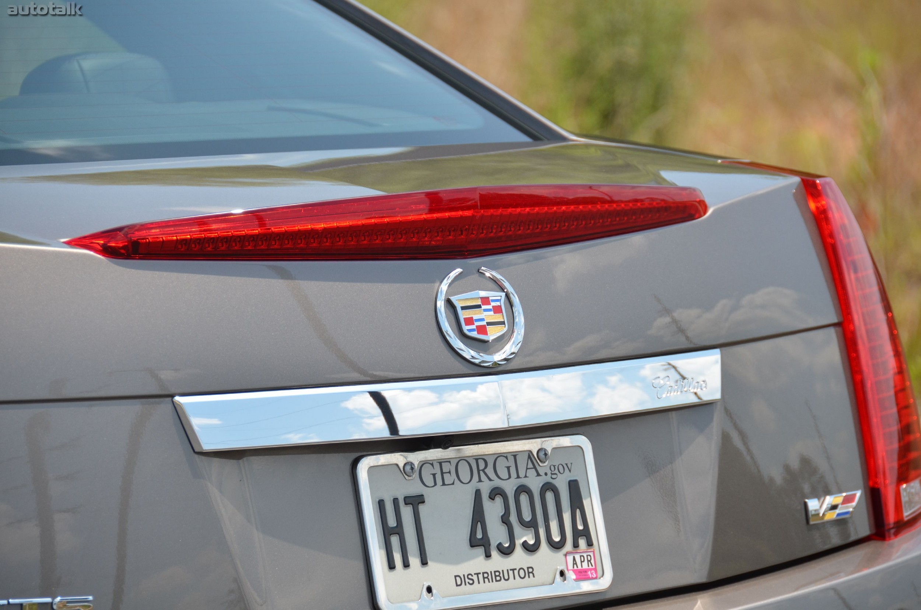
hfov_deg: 8.1
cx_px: 460
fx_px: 6510
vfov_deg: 5.4
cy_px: 305
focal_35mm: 255
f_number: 5.6
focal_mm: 170
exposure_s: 1/1250
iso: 400
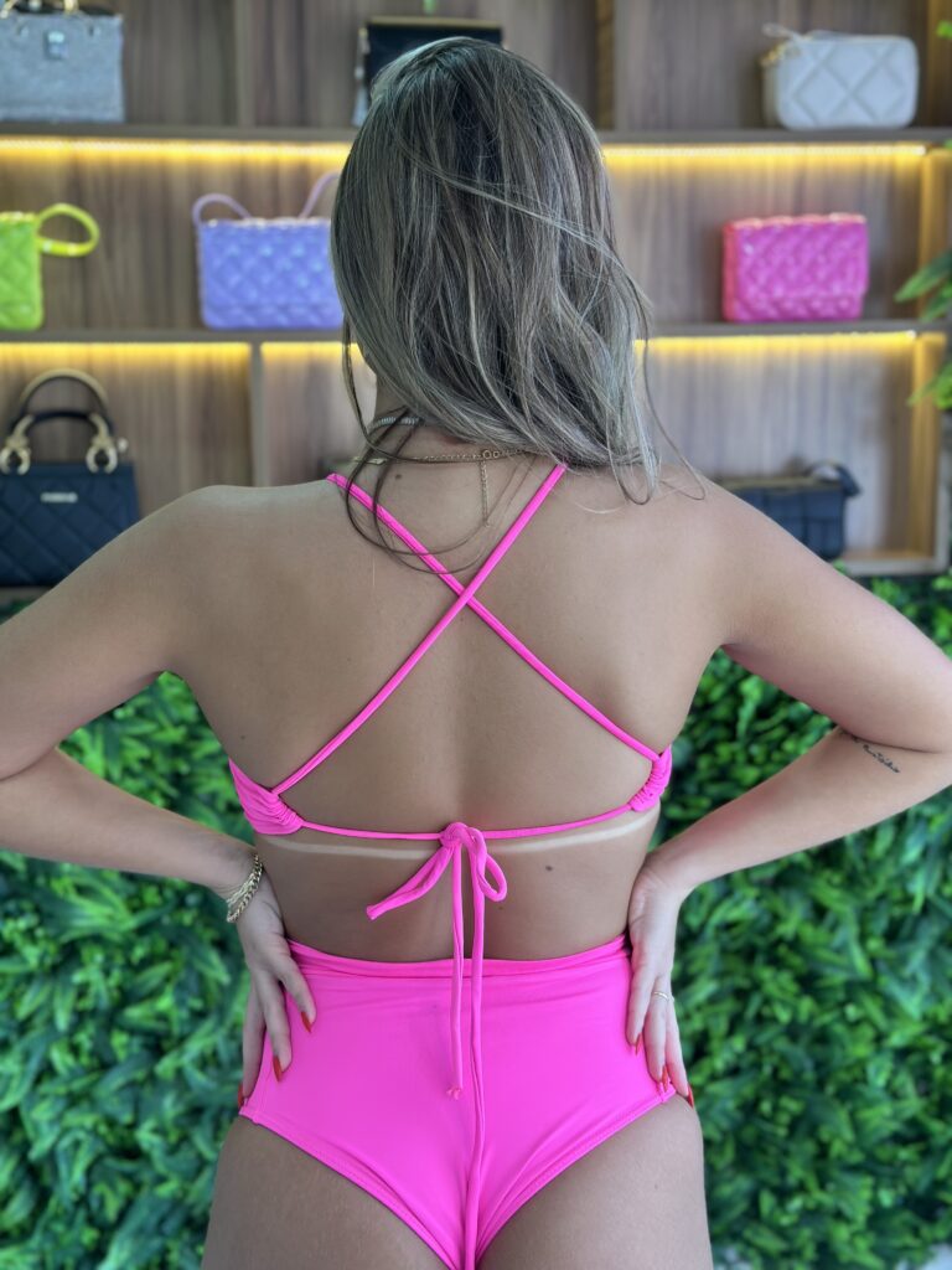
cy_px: 635
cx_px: 476
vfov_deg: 39.7
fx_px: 1760
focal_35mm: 48
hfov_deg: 30.3
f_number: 1.78
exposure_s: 1/170
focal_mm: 6.86
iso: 100
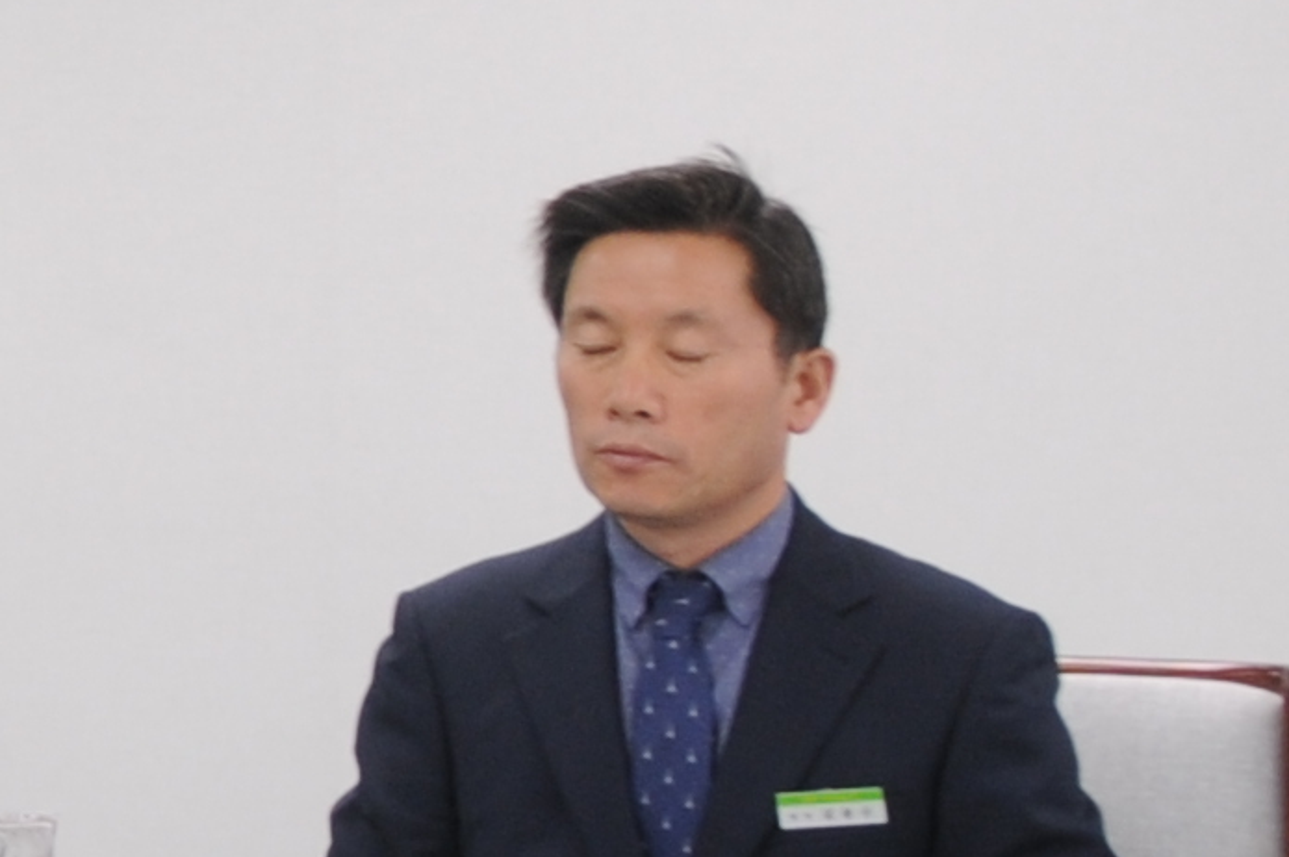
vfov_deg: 5.2
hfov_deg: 7.2
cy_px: -486
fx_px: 9265
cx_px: -2418
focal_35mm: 259
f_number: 4
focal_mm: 28
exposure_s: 1/20
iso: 200
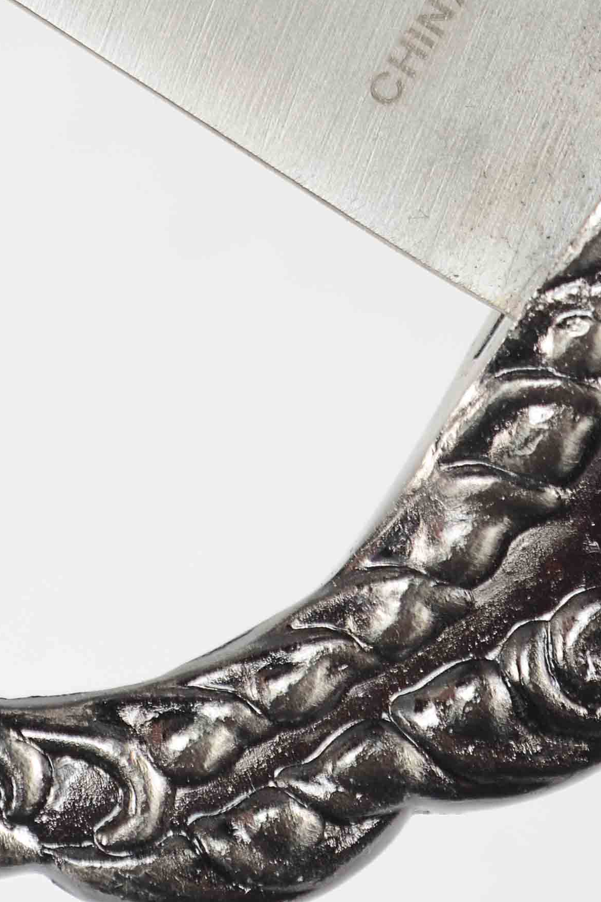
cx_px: 292
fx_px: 5769
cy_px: 120
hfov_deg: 6.0
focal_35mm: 230
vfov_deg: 8.9
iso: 100
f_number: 9
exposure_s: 1/80
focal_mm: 55
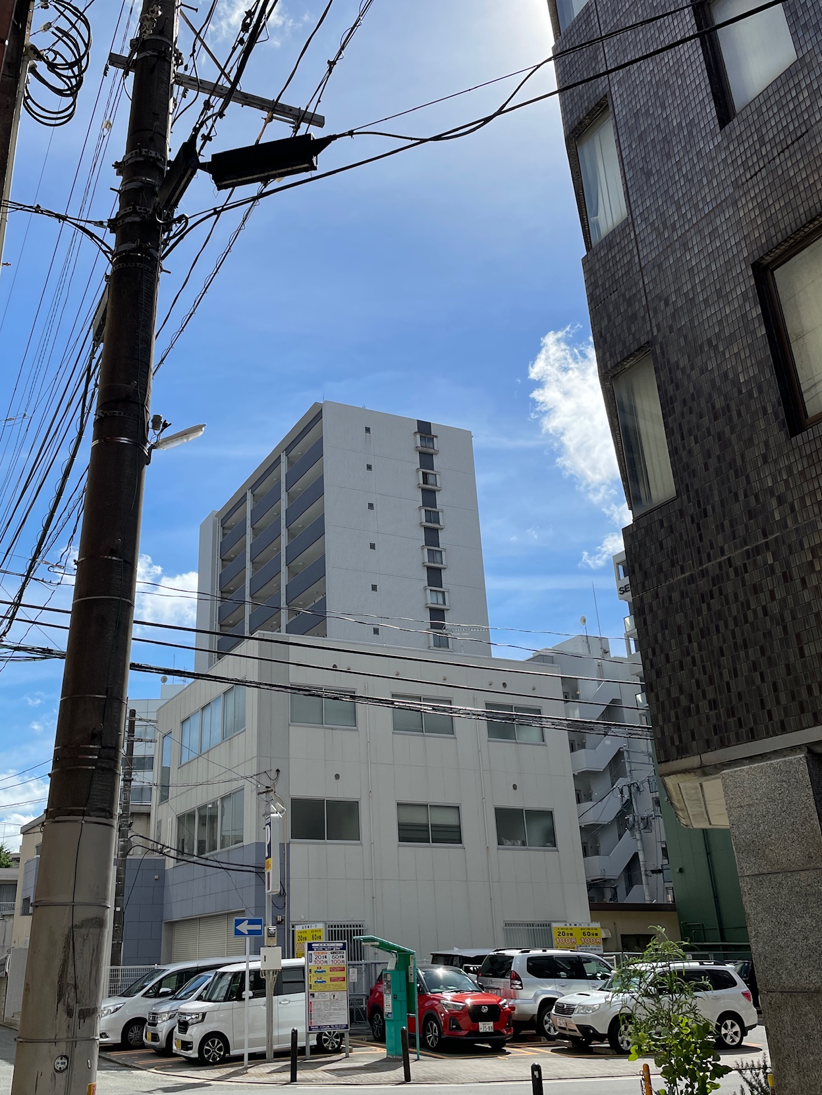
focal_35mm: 32
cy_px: 507
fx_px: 1013
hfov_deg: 43.9
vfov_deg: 56.8
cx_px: 320
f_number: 1.6
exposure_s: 1/4831
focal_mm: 4.2
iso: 32
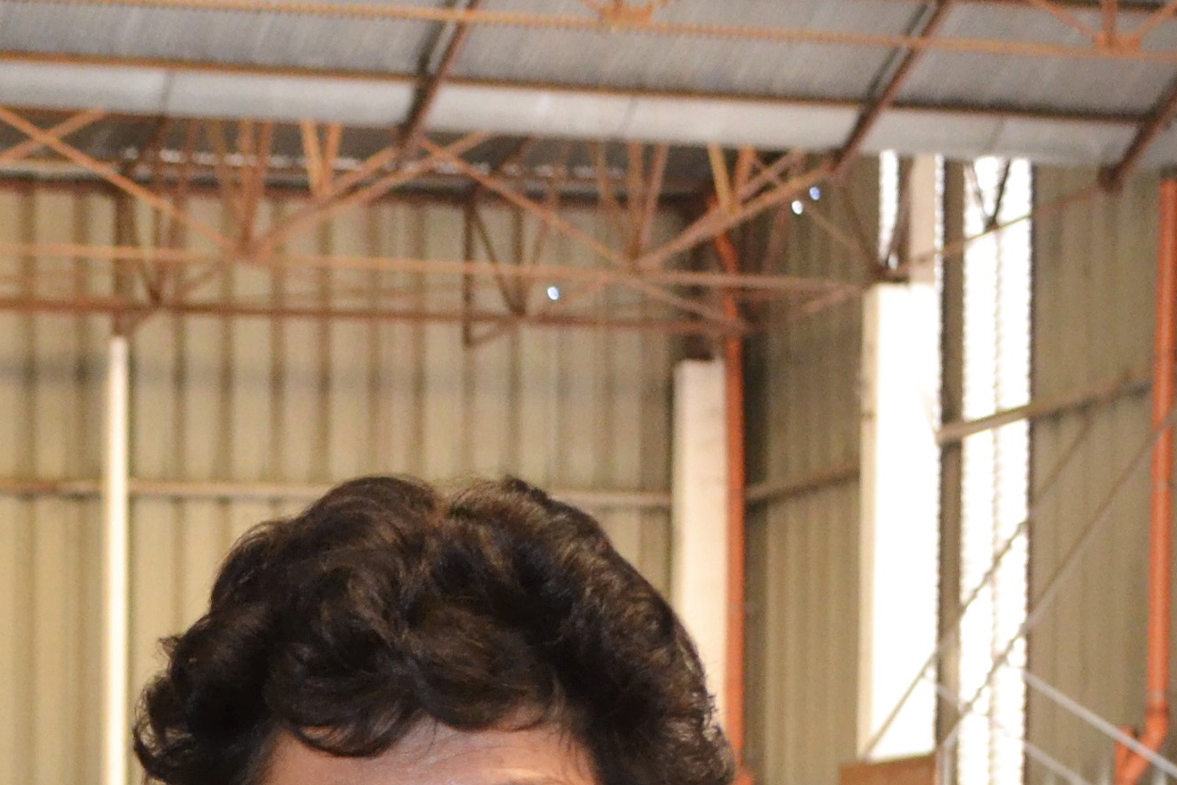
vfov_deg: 10.3
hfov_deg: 15.6
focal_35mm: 126
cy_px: 1345
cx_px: -246
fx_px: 4119
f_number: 4
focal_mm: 24
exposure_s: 1/60
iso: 1600
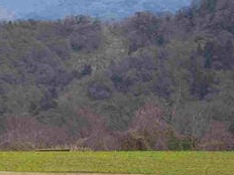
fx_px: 1224
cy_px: -29
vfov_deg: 8.1
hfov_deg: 10.7
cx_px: -74
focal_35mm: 181
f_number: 1.63
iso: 50
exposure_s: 1/2182
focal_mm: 8.72
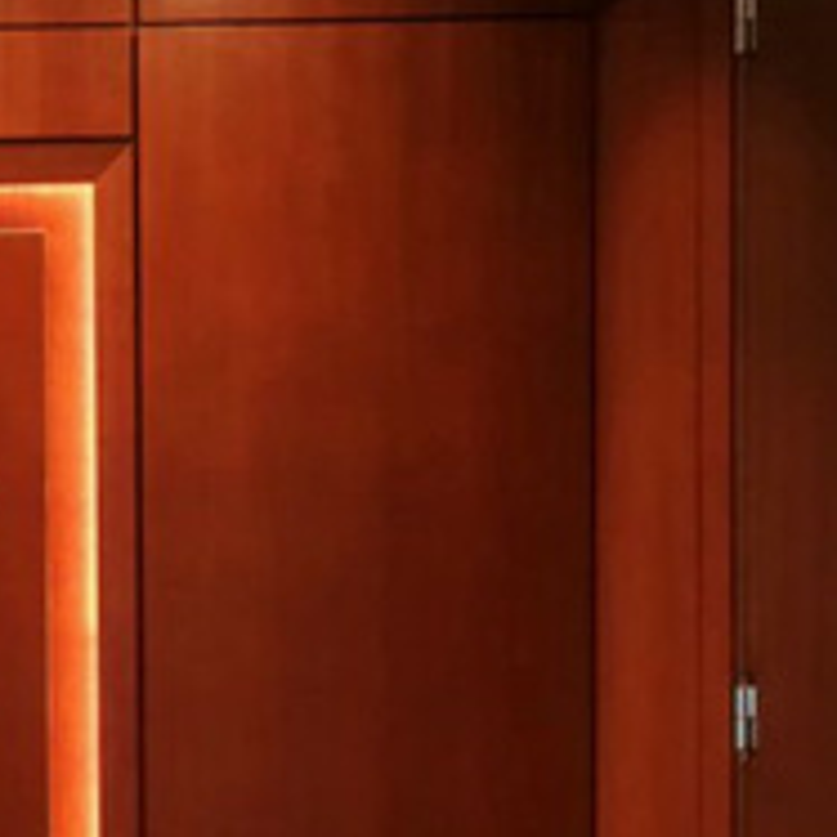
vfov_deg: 16.6
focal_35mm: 102
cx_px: -412
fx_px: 2790
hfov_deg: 15.7
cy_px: 891
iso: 200
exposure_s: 1/33.3
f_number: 1.8
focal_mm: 3.95
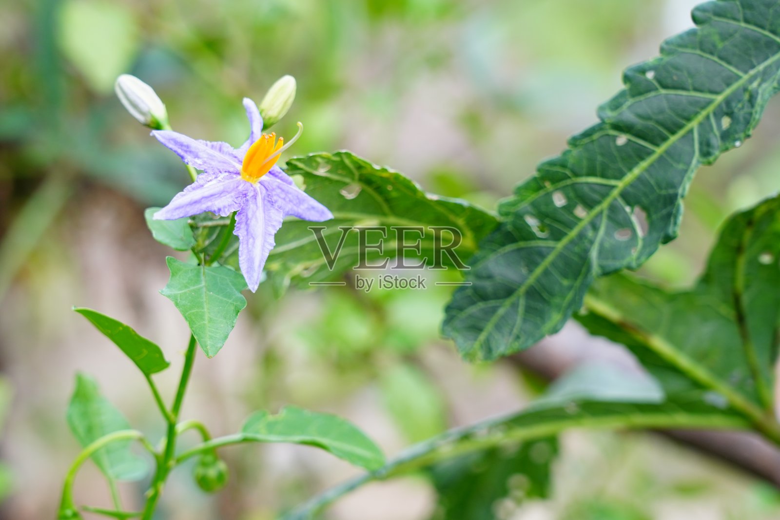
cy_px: 260
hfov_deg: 19.5
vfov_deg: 13.0
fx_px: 2275
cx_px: 390
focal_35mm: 105
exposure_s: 1/60
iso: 500
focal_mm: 105
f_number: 8
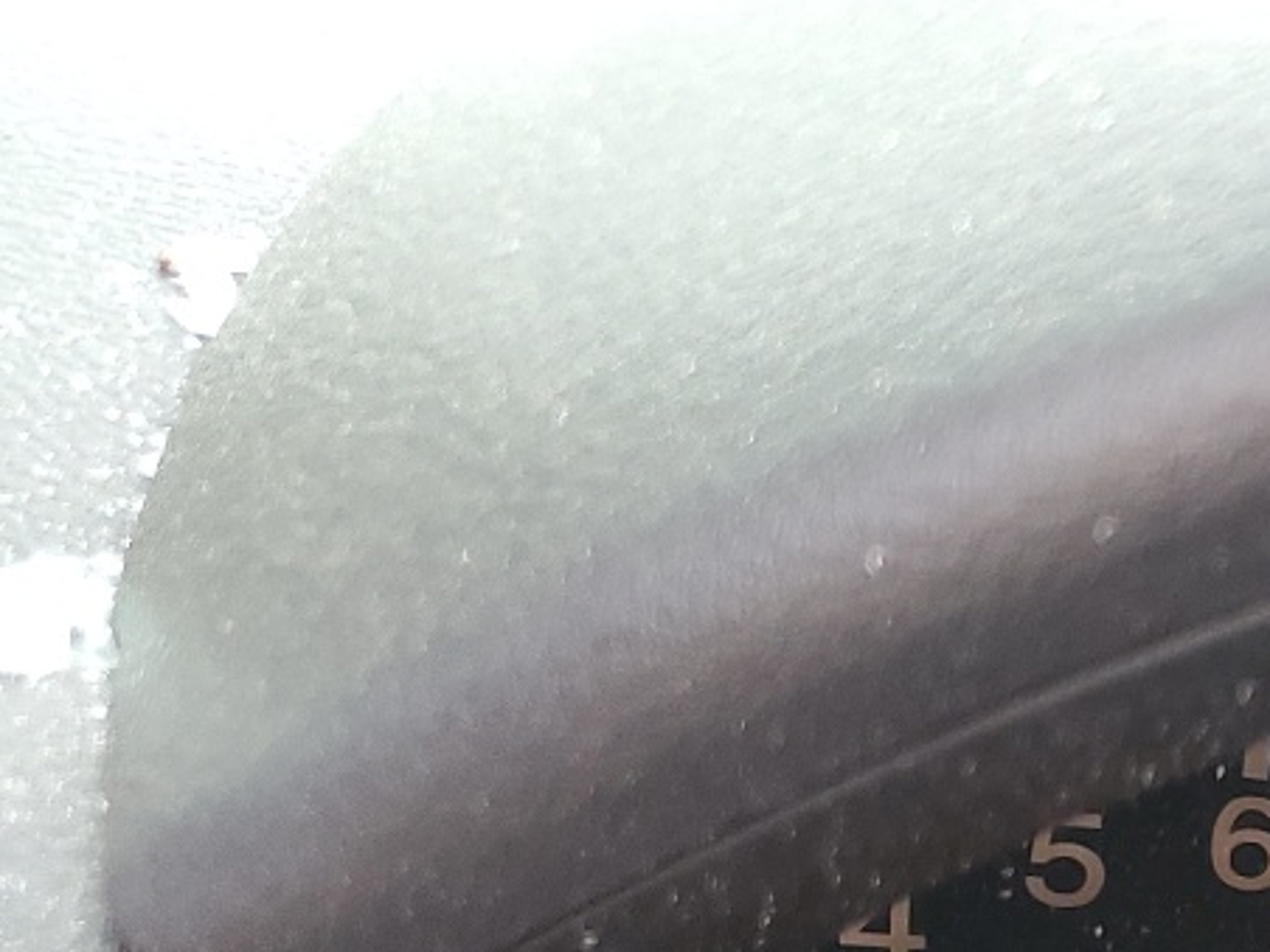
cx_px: 2217
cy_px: 1387
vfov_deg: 15.0
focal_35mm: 92
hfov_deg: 17.6
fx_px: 3375
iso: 75
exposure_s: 1/120
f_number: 1.5
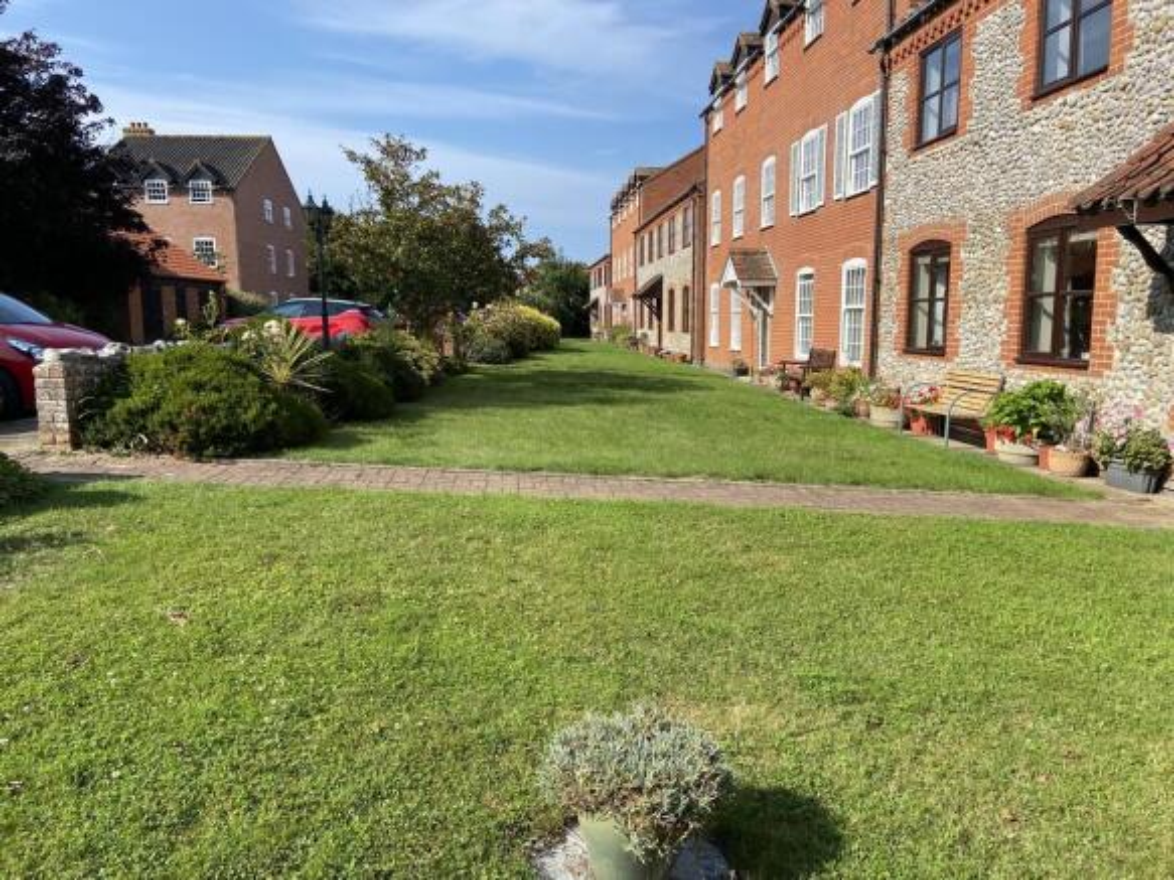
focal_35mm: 26
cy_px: 440
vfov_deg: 53.0
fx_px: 882
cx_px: 587
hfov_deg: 67.3
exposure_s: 1/2105
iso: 32
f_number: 1.8
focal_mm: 4.25
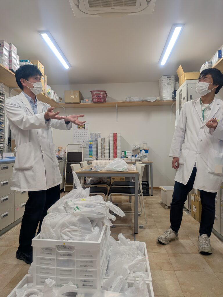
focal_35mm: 24
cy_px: 148
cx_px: 112
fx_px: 206
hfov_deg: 56.8
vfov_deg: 71.6
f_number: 1.7
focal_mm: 4.53
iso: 33
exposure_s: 1/100
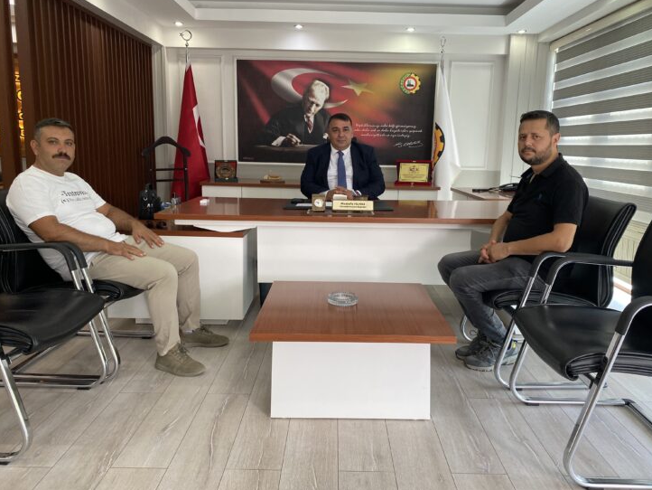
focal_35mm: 27
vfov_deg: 51.4
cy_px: 243
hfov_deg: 65.3
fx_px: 509
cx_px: 336
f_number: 1.8
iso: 100
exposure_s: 1/50
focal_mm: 4.25
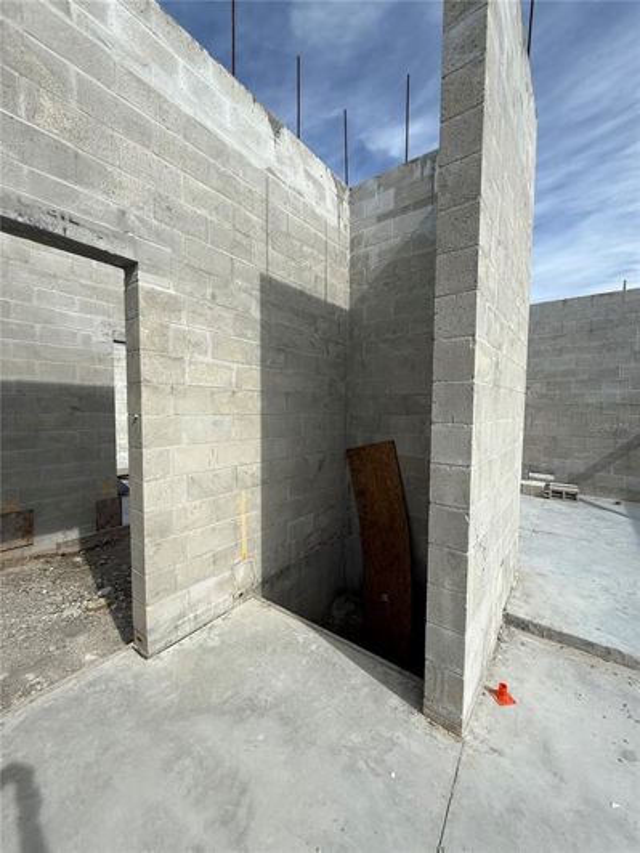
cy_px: 426
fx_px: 345
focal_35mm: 14
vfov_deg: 102.1
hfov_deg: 85.7
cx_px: 320
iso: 50
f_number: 2.2
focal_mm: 2.22
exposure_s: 1/1901
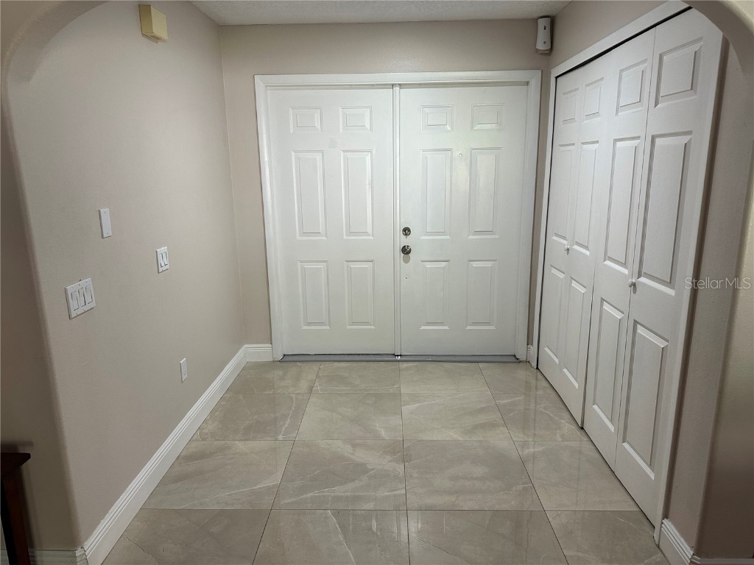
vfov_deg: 56.8
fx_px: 523
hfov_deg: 71.6
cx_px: 377
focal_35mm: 24
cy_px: 282
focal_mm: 6.86
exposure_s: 1/60
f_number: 1.78
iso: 160
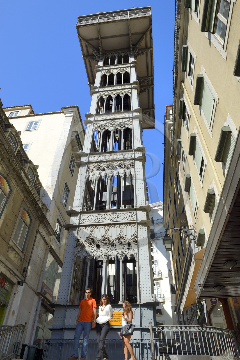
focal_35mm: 24
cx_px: 120
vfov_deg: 73.8
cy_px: 180
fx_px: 240
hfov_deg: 53.1
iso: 200
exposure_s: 1/200
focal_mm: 24
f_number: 13
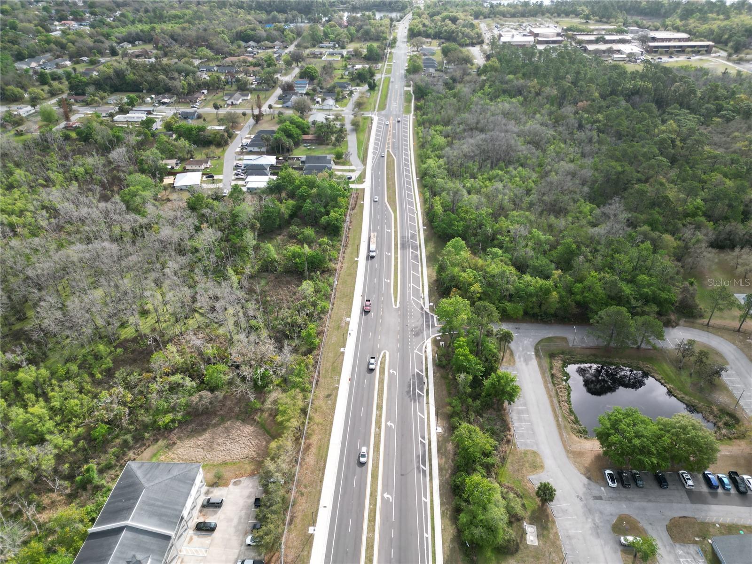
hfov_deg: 71.6
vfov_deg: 56.8
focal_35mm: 24
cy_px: 282
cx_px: 376
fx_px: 521
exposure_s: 1/1600
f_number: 1.7
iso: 200
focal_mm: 6.72
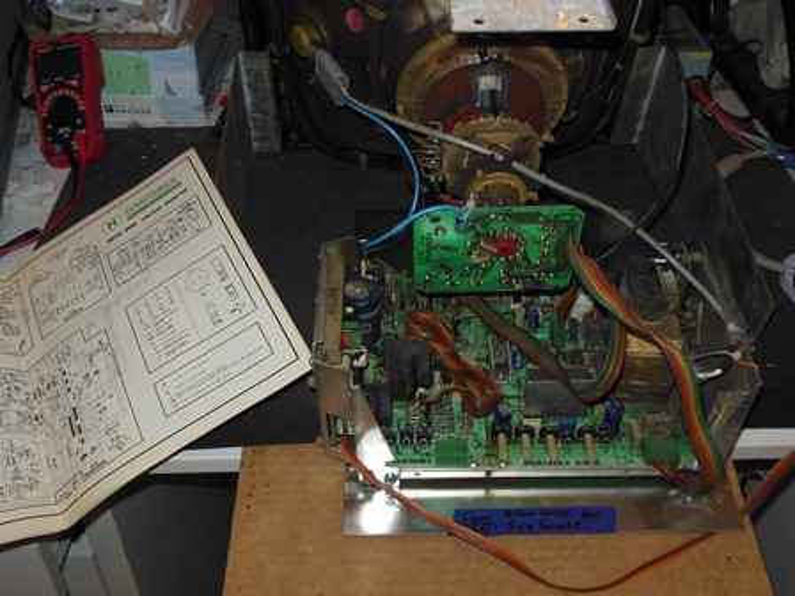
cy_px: 298
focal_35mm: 29
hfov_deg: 61.7
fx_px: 666
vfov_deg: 48.2
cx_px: 398
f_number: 3.3
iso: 125
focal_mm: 5.2
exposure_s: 1/25
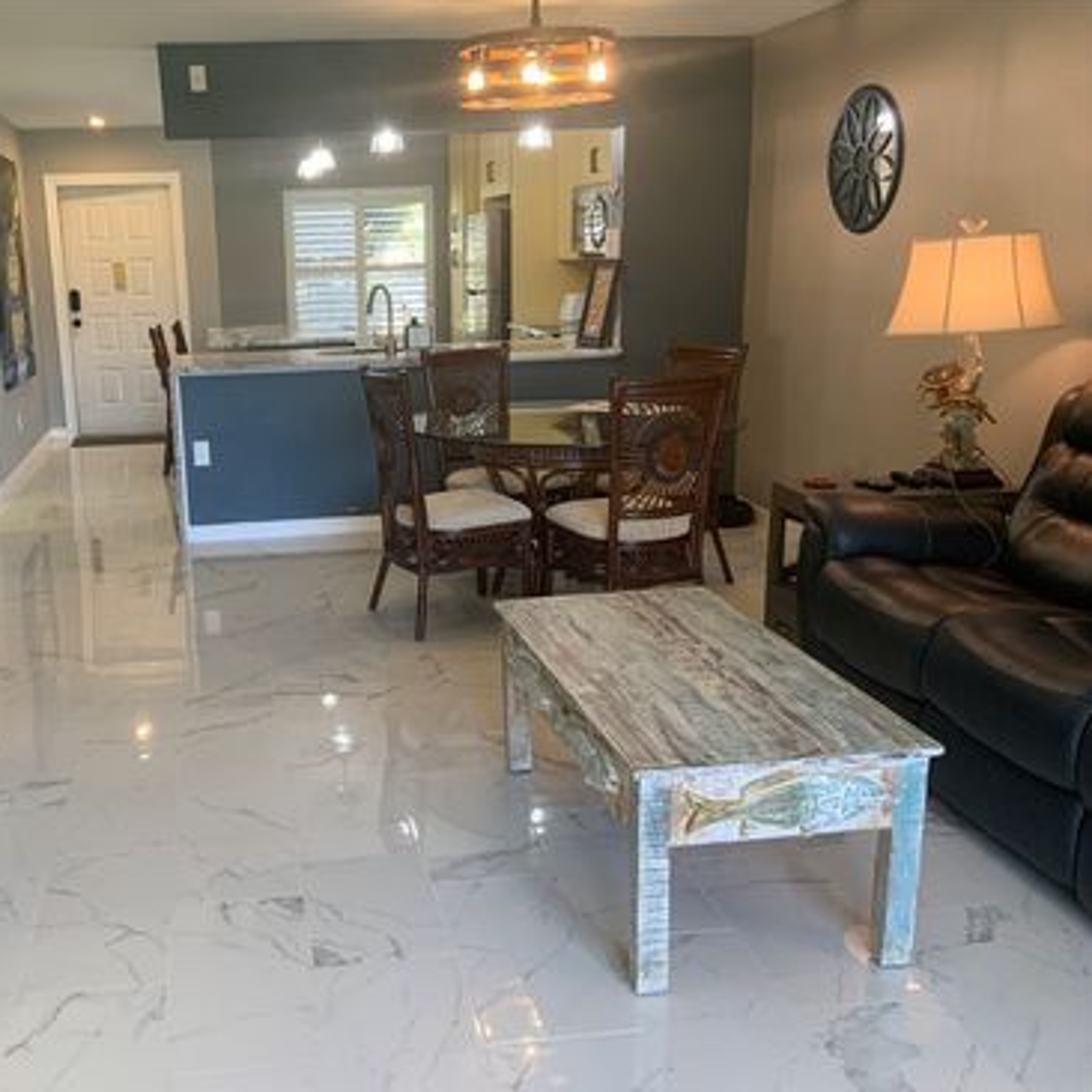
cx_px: 349
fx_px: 1249
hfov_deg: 46.4
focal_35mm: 35
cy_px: 553
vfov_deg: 47.2
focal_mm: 3
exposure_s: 1/60
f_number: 1.8
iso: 64
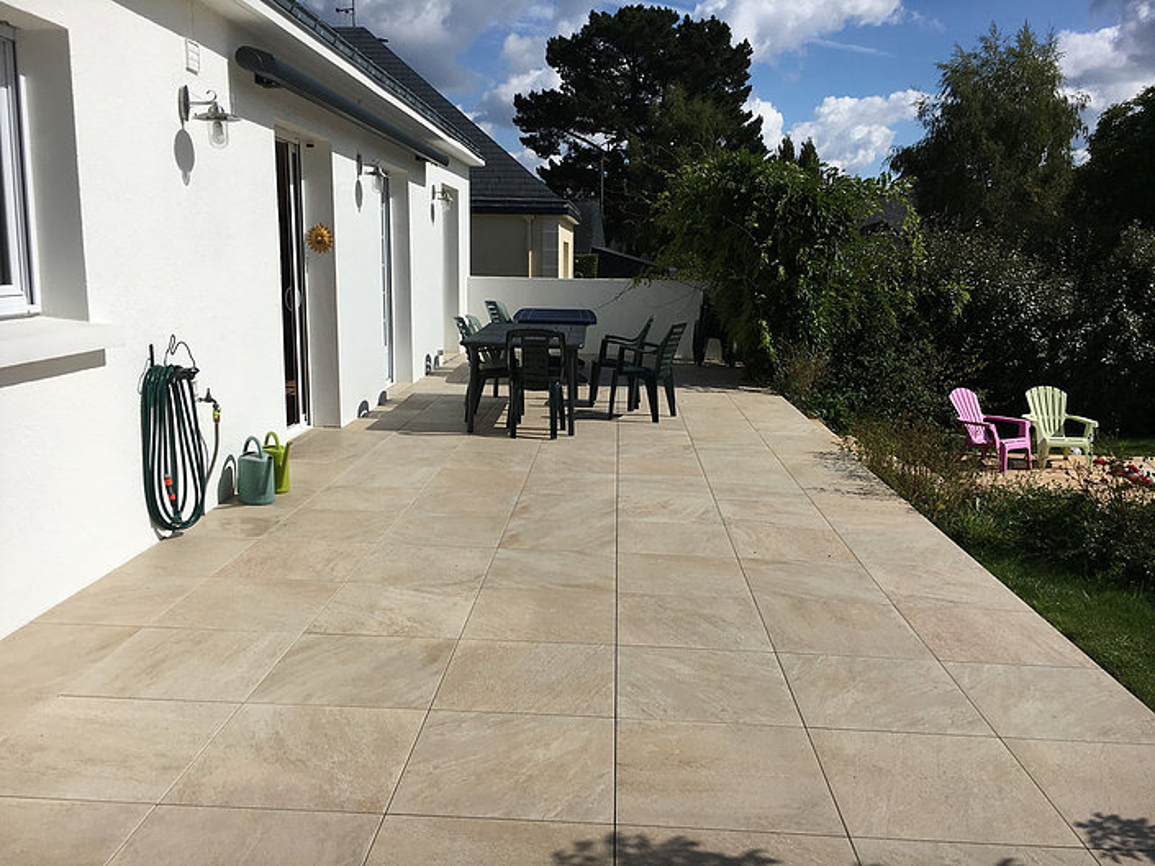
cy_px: 433
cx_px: 578
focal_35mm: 29
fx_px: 968
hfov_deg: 61.7
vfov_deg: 48.2
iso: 25
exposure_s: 1/5917
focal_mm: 4.15
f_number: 2.2
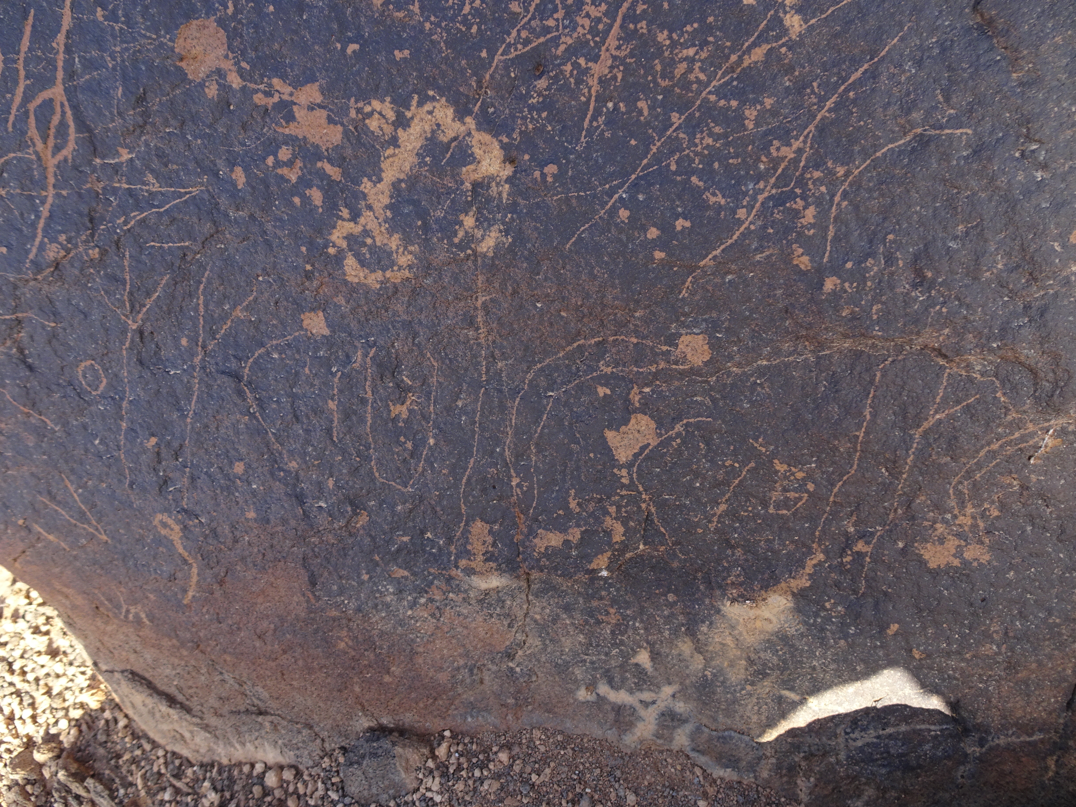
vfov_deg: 56.8
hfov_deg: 71.6
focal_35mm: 24
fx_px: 746
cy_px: 404
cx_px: 538
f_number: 3.5
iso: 80
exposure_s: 1/160
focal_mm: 4.1
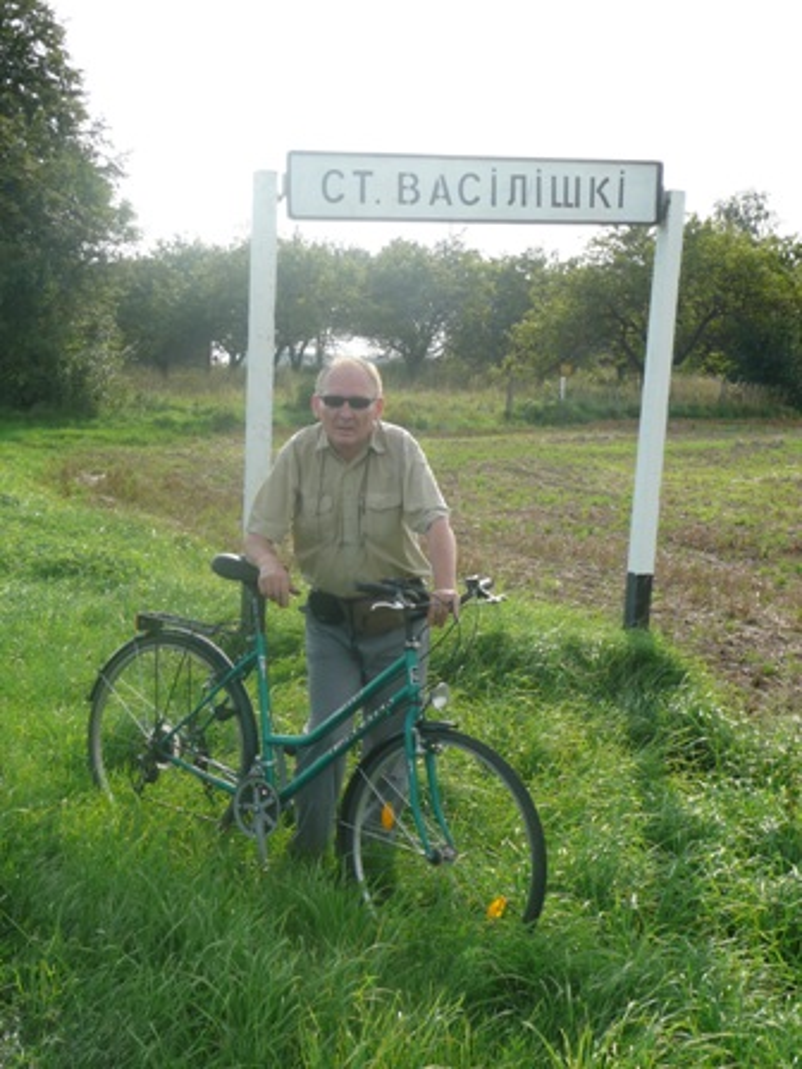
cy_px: 534
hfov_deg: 25.2
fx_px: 1792
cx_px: 401
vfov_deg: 33.2
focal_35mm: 58
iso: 100
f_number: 4.4
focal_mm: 9.5
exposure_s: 1/320
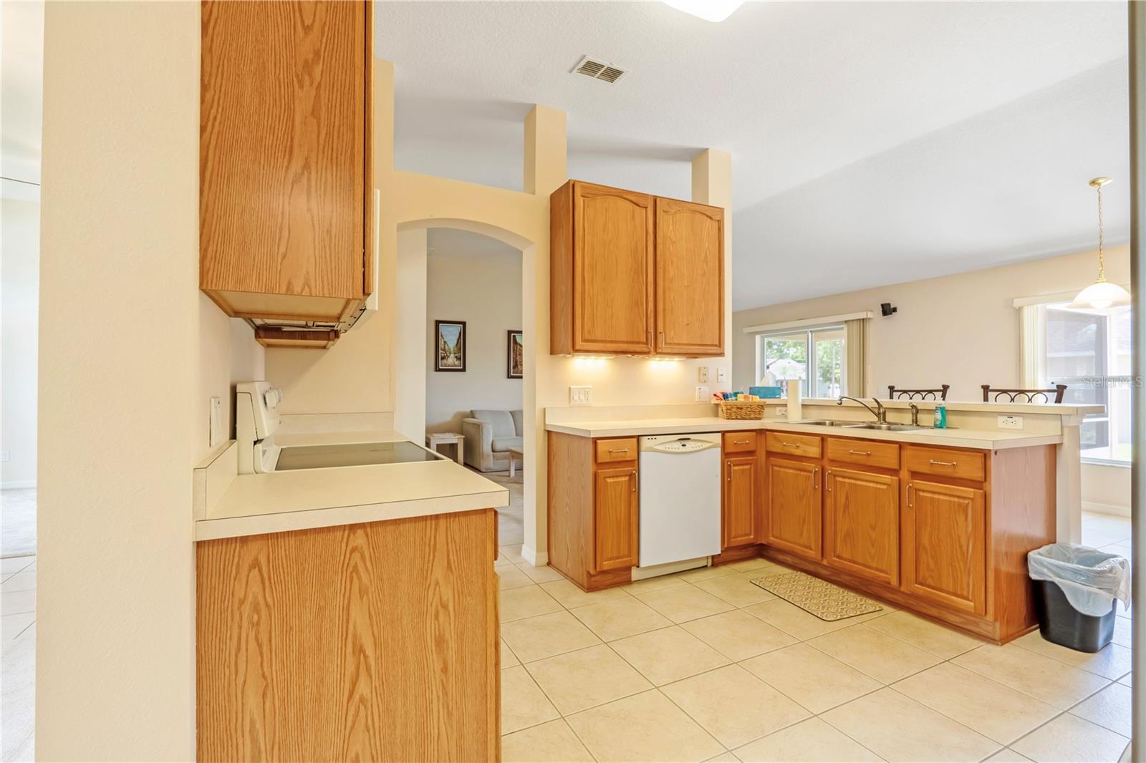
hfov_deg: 95.0
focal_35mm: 16
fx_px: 525
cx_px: 573
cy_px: 382
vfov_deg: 72.0
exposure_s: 1/125
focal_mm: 11
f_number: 9
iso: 250
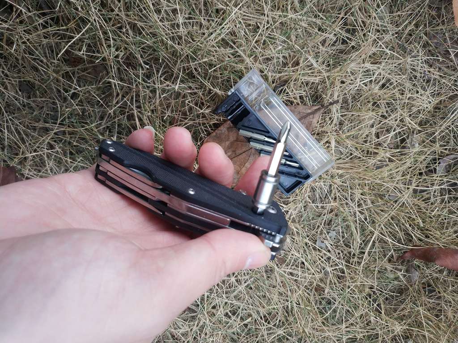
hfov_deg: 56.8
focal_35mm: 32
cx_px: 229
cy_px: 172
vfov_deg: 44.2
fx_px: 423
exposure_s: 1/100
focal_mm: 4.5
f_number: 2
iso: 112
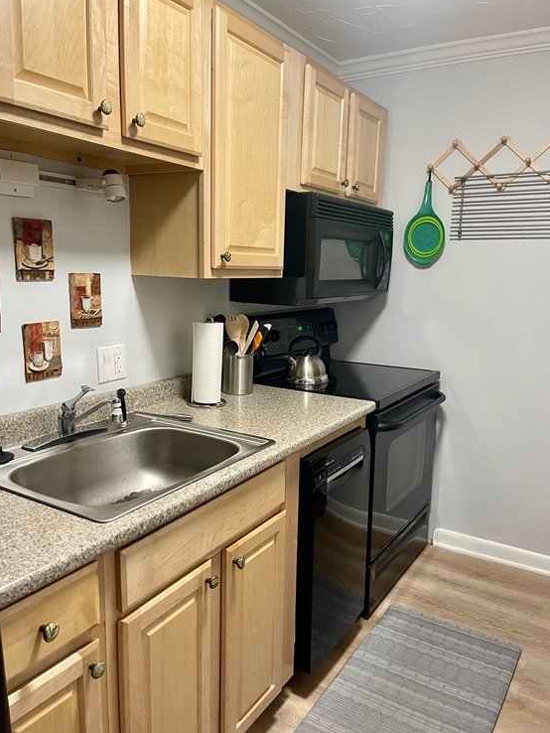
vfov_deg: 67.3
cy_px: 373
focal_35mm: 26
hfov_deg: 53.1
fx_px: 550
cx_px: 280
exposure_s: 1/60
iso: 200
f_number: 1.6
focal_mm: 5.1
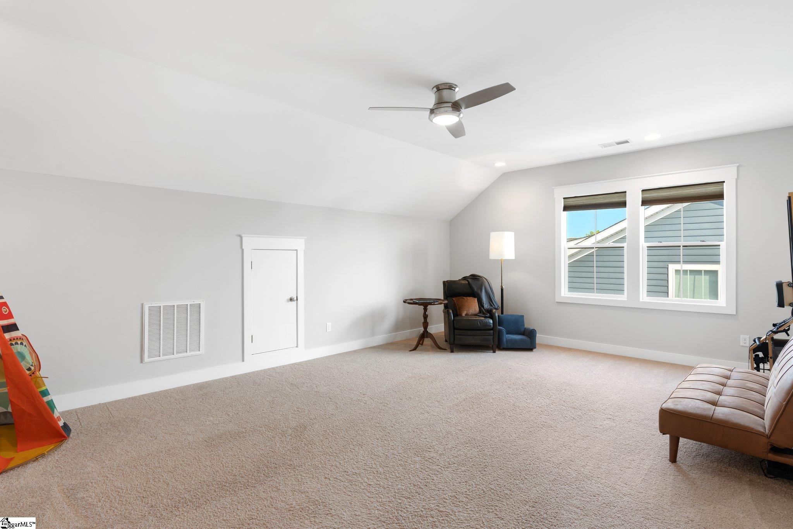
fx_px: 396
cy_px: 264
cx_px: 396
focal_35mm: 18
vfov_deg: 67.4
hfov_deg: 90.0
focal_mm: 18
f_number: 9
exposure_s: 1/2
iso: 200
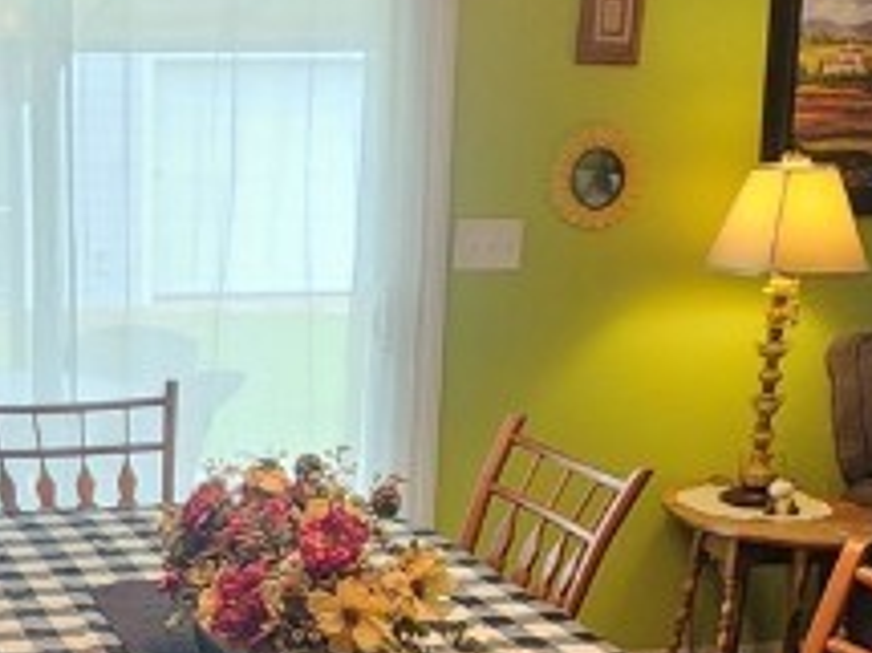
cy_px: 584
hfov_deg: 29.6
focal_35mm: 62
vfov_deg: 23.0
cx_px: 45
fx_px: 1561
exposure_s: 1/60
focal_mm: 2.2
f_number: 2.2
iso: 320
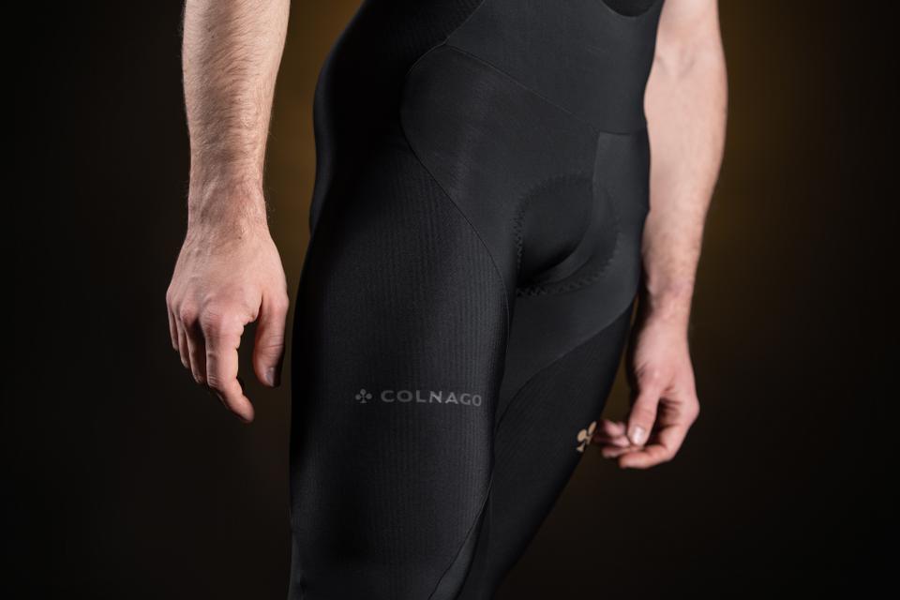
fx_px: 1750
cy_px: 300
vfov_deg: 19.5
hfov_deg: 28.8
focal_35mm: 70
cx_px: 450
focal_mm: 70
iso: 250
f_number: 2.8
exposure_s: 1/160
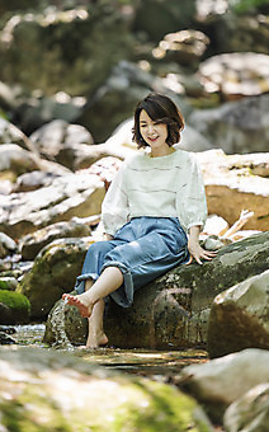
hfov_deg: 5.9
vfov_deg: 9.5
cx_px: 102
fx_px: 2608
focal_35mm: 222
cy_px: 183
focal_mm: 185
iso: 400
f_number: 2.8
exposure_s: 1/640
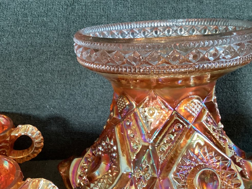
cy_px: 142
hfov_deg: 39.2
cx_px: 83
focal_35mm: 48
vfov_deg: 29.8
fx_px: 349
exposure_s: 1/33
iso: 400
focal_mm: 3.3
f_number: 2.4
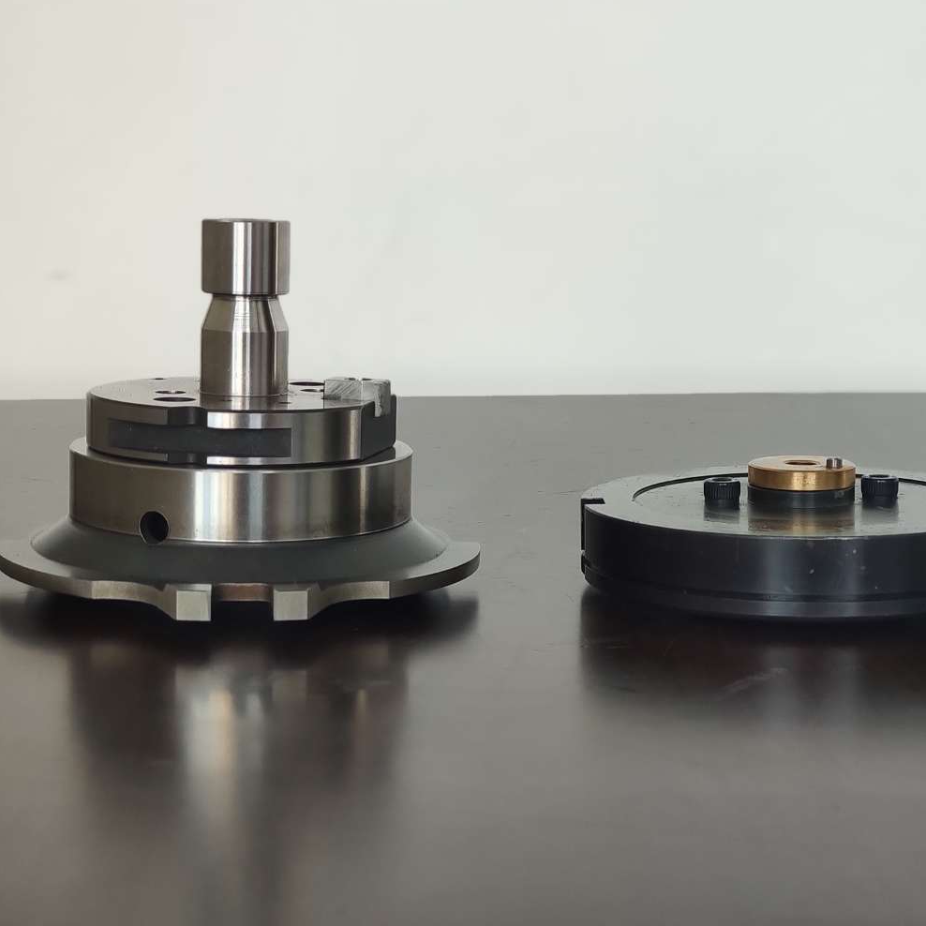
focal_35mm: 62
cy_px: 465
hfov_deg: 27.7
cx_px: 488
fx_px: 1876
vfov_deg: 27.7
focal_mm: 5.54
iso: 236
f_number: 2.4
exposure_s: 1/50
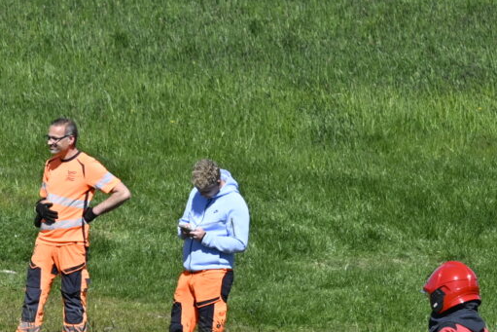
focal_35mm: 446
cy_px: 206
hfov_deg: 4.6
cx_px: 186
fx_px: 6159
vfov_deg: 3.1
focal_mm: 89
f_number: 6.3
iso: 200
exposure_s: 1/1250
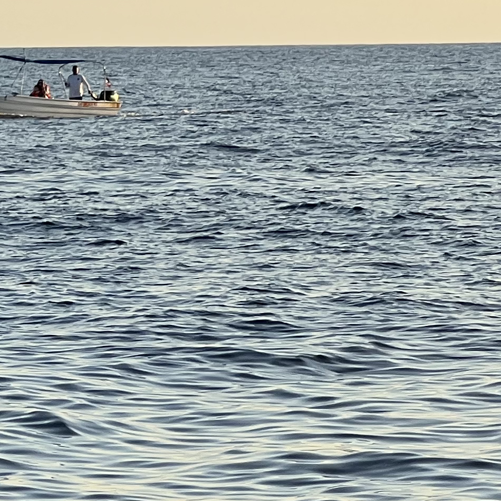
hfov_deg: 6.0
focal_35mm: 289
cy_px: 306
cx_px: -236
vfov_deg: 6.1
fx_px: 4732
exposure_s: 1/413
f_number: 2.8
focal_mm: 9
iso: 32
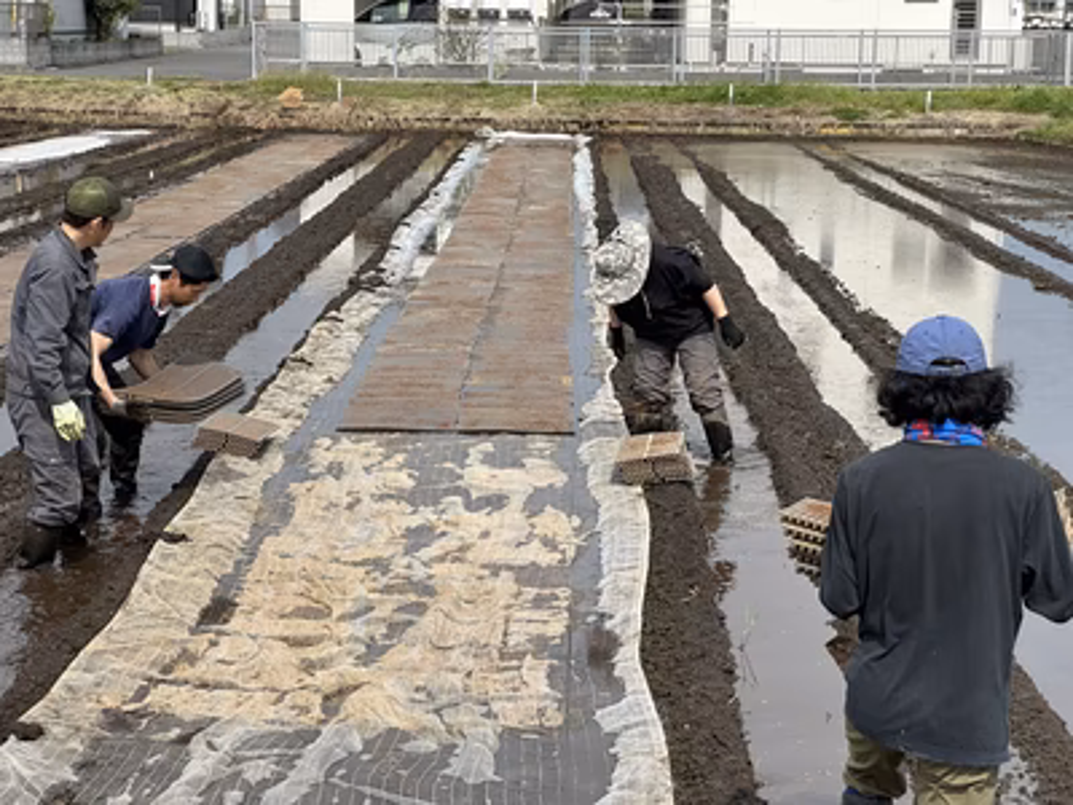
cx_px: 536
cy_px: 402
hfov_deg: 25.3
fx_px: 2387
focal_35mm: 77
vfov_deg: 19.1
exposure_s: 1/747
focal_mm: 9
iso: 32
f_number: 2.8
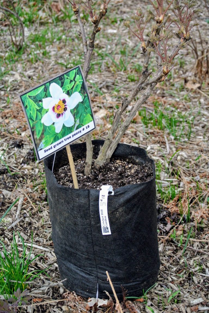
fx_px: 703
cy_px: 156
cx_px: 104
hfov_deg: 16.9
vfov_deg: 25.0
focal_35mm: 81
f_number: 3.8
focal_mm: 30
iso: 200
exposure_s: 1/60
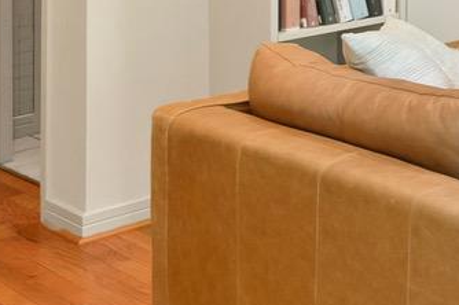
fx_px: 1172
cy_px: -212
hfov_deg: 16.0
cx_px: 972
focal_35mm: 92
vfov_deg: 13.6
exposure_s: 1.3
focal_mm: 15
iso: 200
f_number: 11
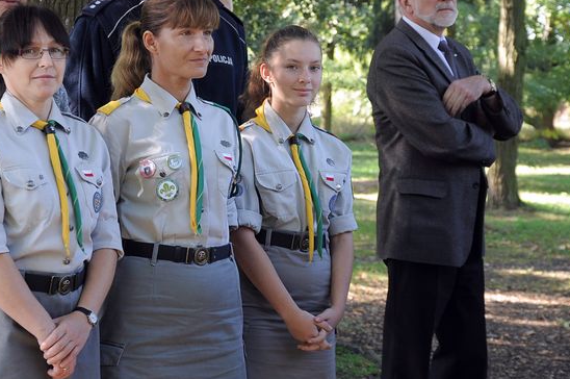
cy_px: 128
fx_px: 1657
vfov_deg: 13.0
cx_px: 212
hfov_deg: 19.5
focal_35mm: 105
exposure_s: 1/100
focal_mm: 45
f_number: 5
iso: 400
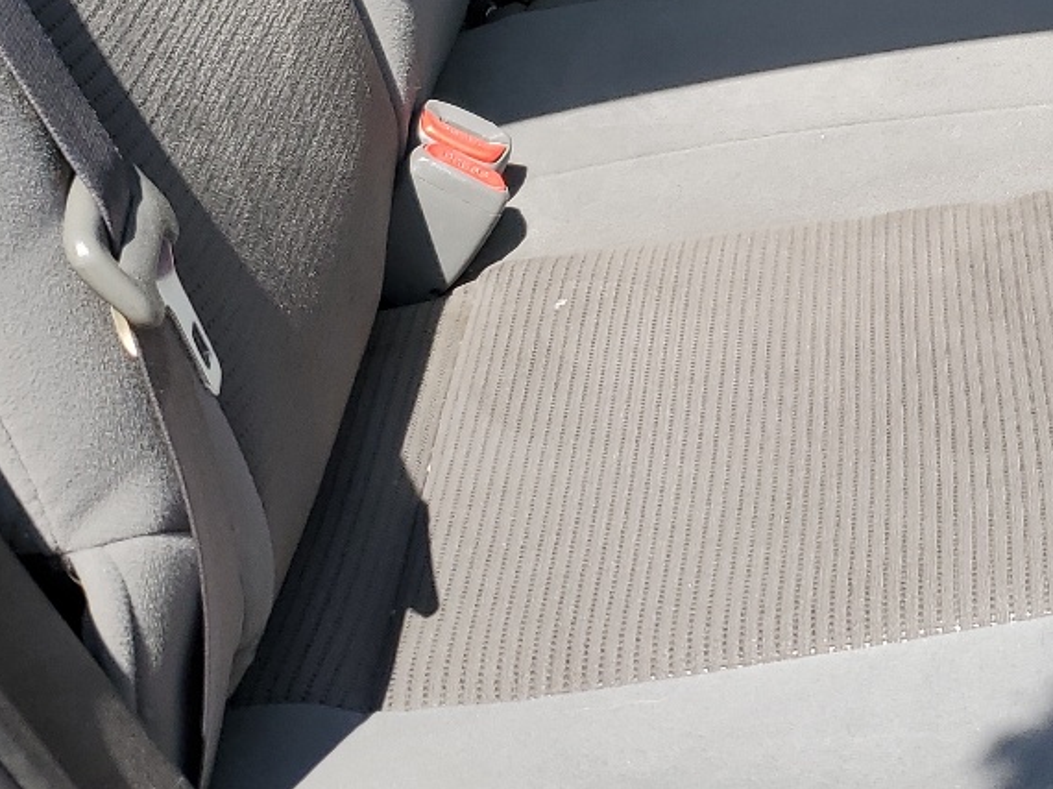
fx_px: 2220
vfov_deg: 19.5
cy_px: -22
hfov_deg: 25.4
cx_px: 1053
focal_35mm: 73
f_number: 1.5
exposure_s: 1/1667
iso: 50
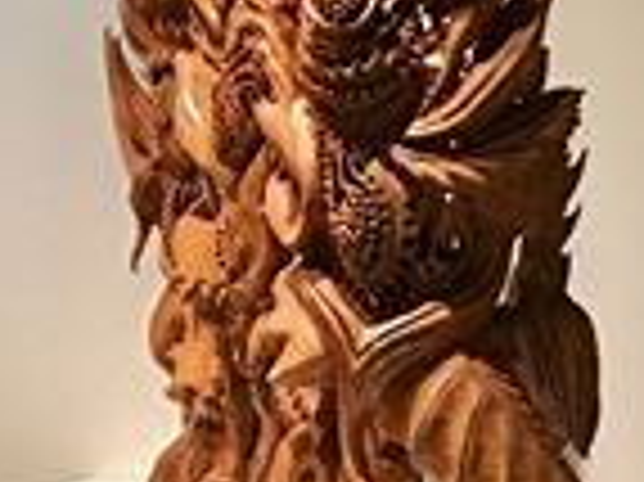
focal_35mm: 162
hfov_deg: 11.3
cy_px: 482
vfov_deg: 9.1
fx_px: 3011
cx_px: -518
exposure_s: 1/15
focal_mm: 4.15
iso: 100
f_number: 2.2
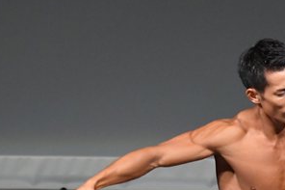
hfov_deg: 1.8
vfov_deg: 1.2
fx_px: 9320
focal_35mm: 1178
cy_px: 163
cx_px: 236
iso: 4000
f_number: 5.6
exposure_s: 1/400
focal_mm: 300
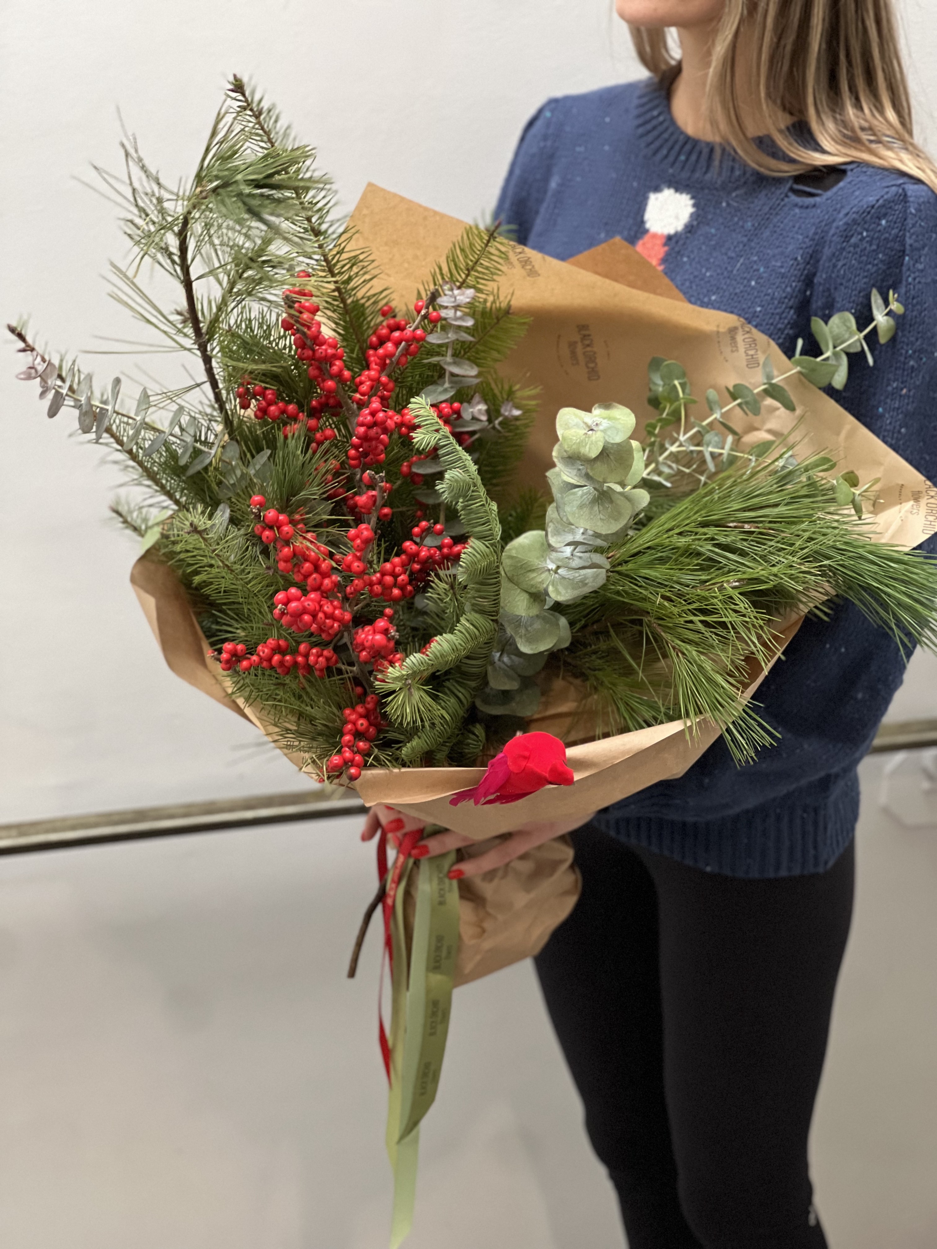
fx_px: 2779
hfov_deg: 19.1
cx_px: 468
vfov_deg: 25.3
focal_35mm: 77
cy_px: 624
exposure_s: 1/30
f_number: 2.8
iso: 320
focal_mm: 9
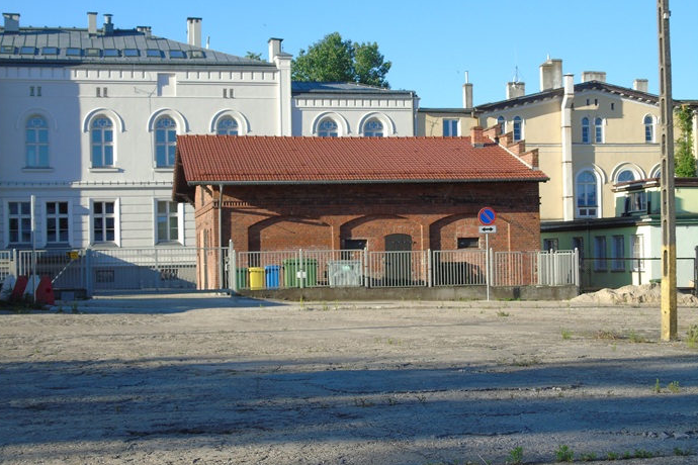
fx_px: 1105
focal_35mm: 57
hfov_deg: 35.1
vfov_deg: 23.8
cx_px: 347
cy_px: 240
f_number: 4.5
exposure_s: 1/320
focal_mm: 9.6
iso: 80
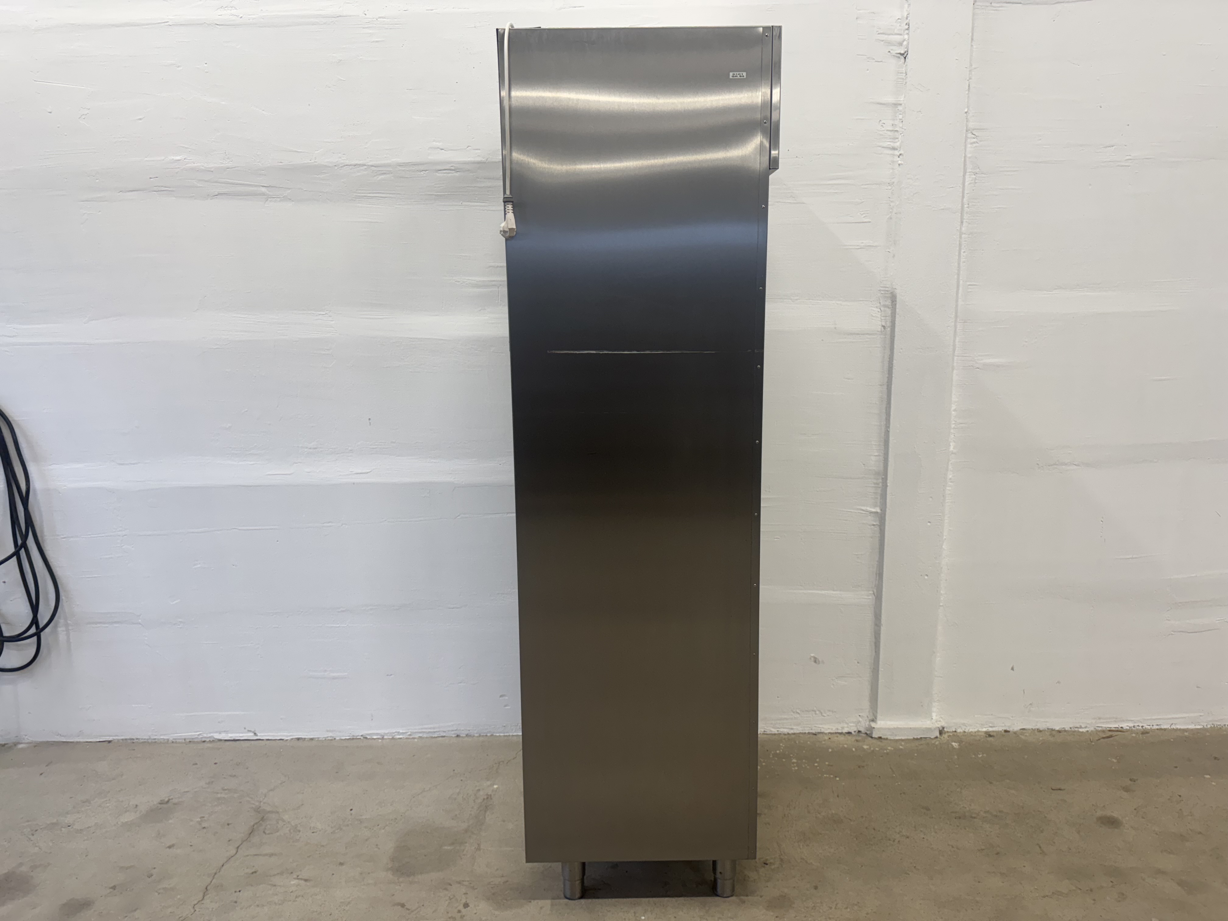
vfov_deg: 56.8
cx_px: 614
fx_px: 851
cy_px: 460
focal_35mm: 24
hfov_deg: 71.6
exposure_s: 1/100
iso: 125
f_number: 1.78
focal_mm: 6.76
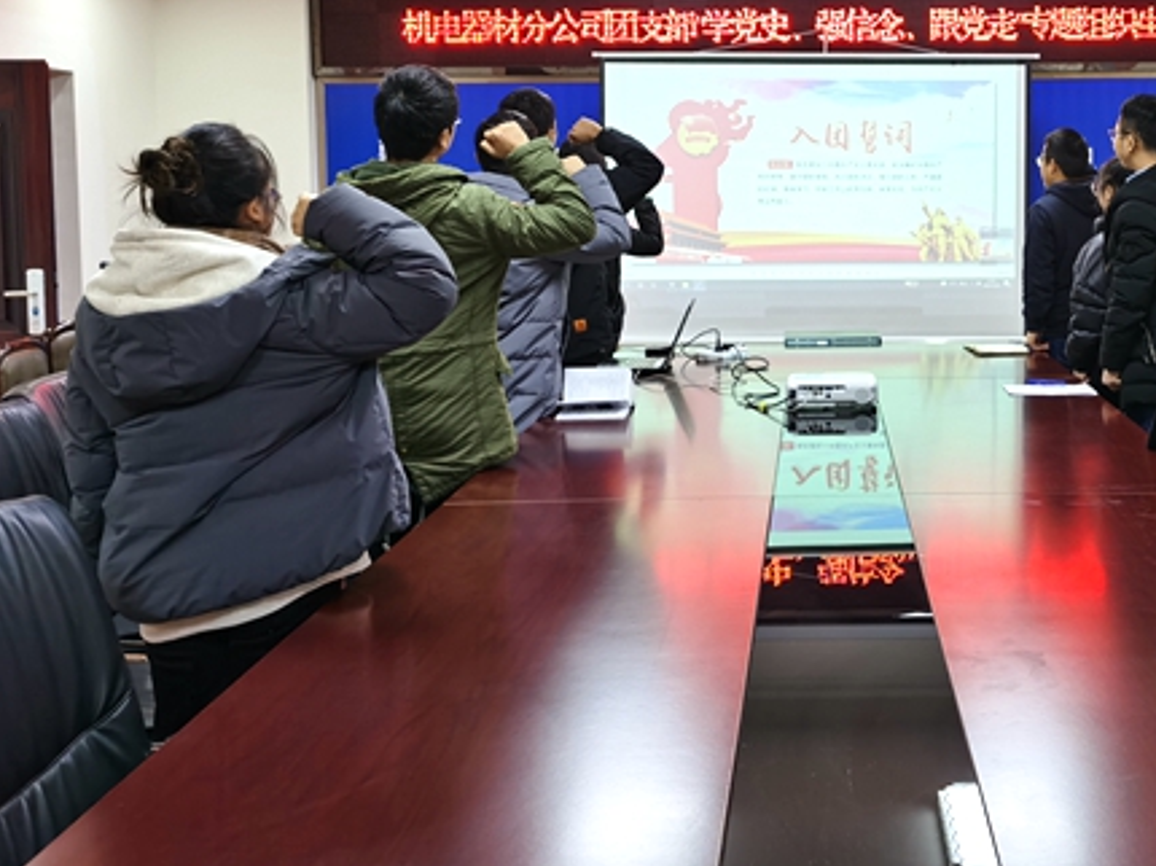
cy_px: 251
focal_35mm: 44
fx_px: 1469
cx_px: 884
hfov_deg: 41.5
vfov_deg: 32.4
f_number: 1.6
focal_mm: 5.56
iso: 80
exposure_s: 1/100
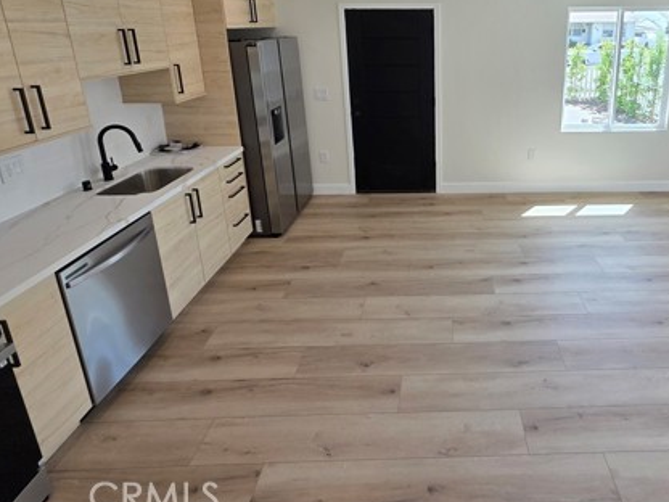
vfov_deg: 62.7
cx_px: 449
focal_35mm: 20
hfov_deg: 78.9
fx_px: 387
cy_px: 134
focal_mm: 2.2
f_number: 1.9
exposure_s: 1/359
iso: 160
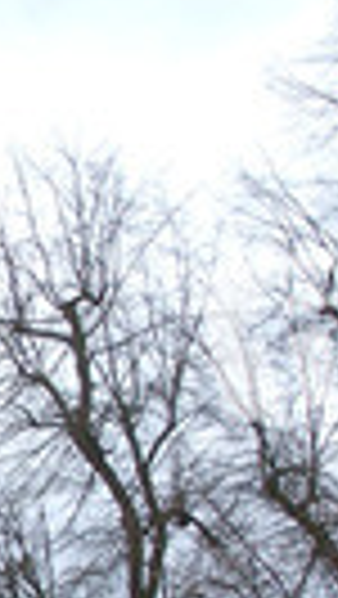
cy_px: 540
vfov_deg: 11.0
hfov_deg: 6.2
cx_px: -261
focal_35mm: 194
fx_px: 3085
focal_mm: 9.8
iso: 200
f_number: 4.5
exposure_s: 1/800
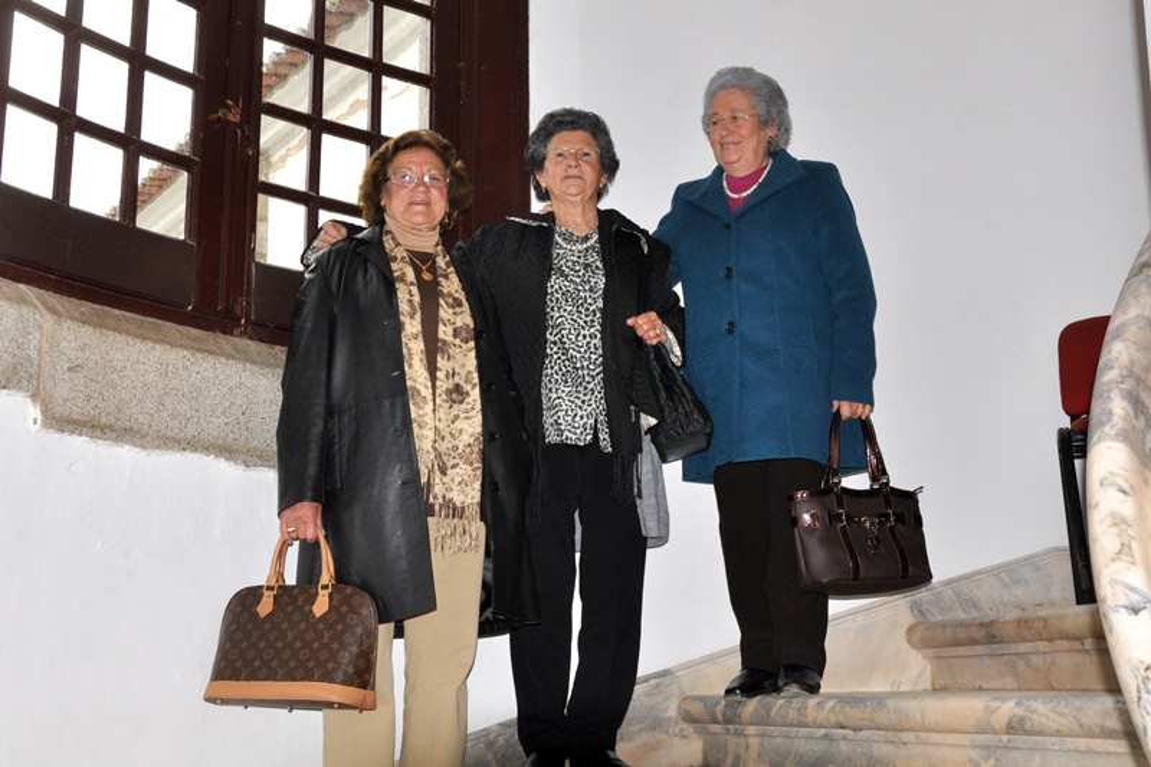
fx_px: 1151
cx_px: 576
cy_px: 384
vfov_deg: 36.9
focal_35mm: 36
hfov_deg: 53.1
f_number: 9
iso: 560
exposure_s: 1/60
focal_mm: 24
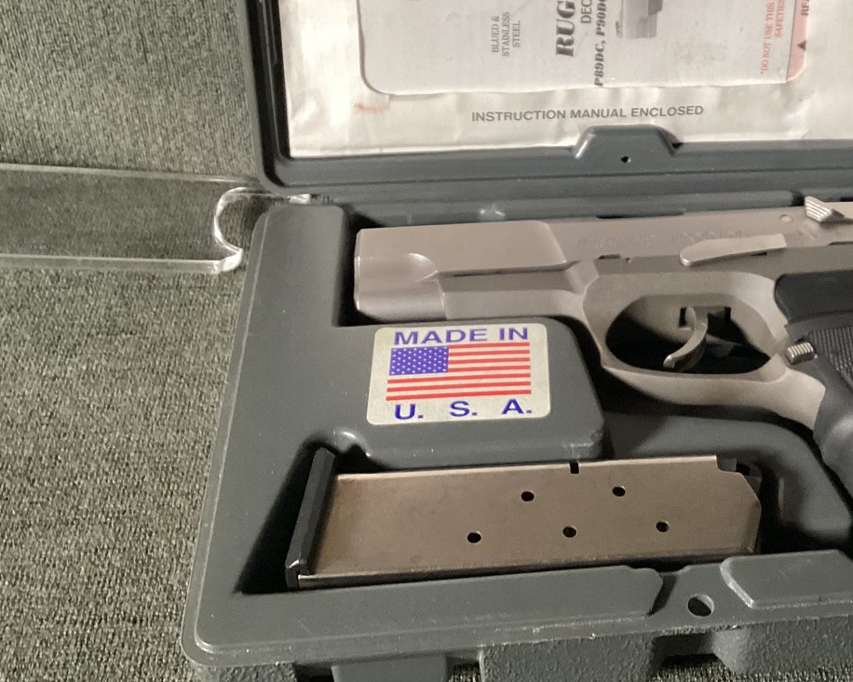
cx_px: 665
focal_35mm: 50
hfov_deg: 36.2
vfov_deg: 29.7
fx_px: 1262
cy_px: 161
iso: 200
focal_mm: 3.3
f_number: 2.4
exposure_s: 1/60
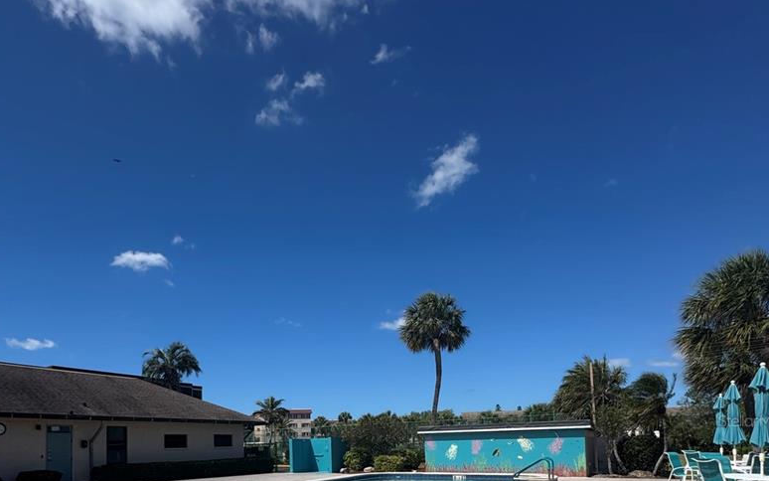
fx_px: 482
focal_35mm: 23
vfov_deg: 48.2
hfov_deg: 76.9
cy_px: 420
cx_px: 342
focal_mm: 2.22
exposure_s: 1/3106
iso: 50
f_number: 2.2
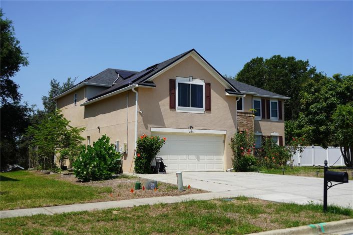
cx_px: 176
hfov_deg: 45.0
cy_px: 118
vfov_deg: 30.8
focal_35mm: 44
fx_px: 426
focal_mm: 29
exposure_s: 1/800
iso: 100
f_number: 5
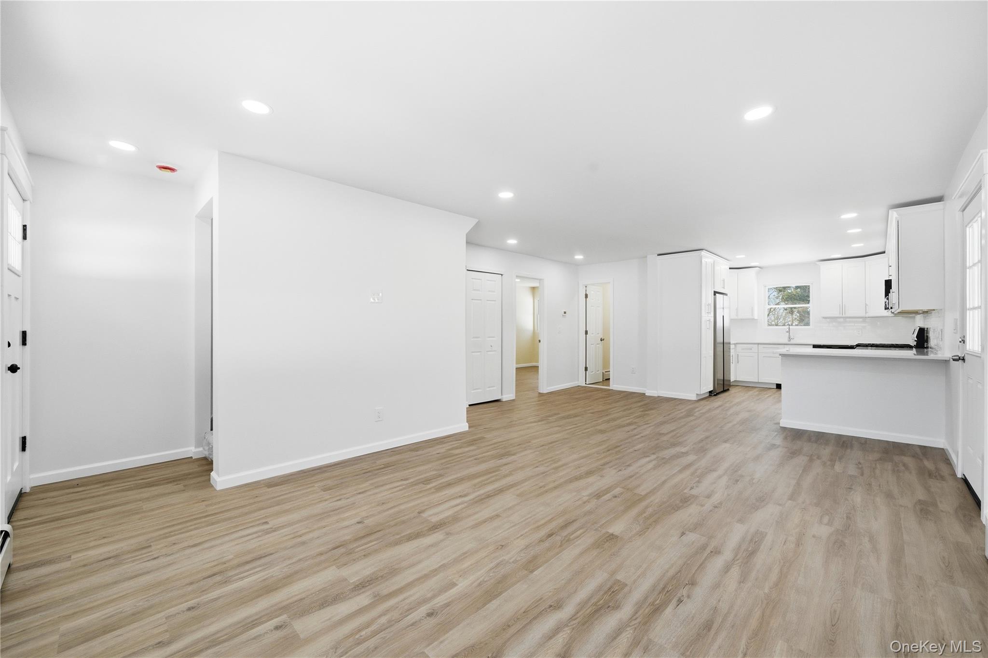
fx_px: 384
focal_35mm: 14
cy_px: 329
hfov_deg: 104.3
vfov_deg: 81.2
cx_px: 494
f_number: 8
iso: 500
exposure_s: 1/1250
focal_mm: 14
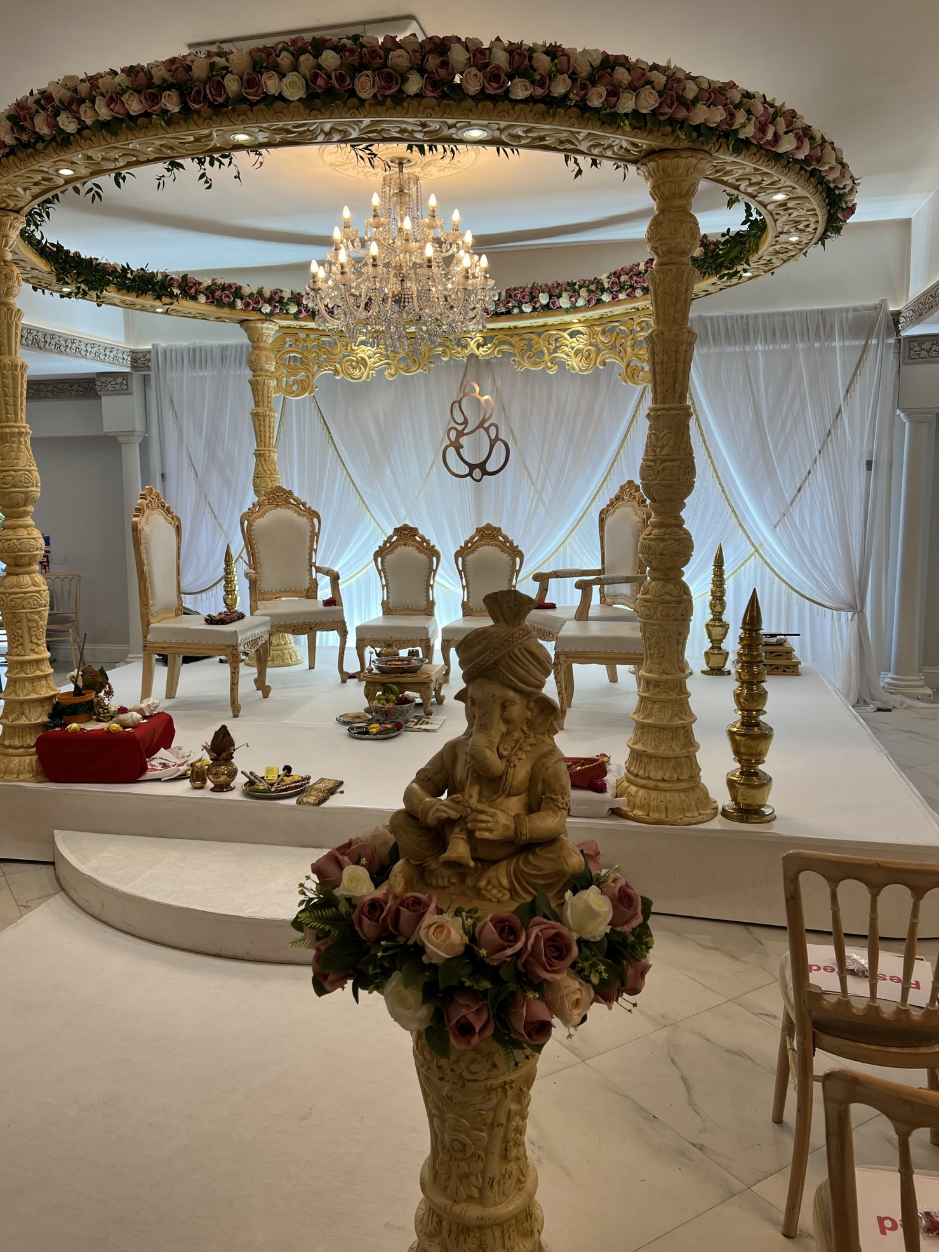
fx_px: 977
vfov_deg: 65.3
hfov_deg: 51.3
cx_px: 452
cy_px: 604
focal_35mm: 27
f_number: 1.5
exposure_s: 1/112
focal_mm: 5.7
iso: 32
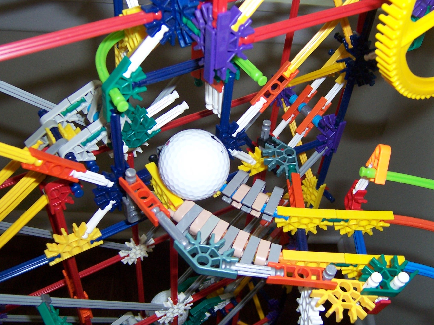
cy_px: 179
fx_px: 489
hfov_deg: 47.9
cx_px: 221
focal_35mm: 39
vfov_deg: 36.8
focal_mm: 5.5
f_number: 2.8
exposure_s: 1/60
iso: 140
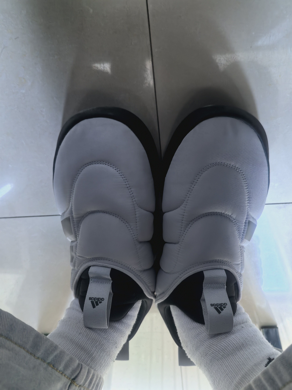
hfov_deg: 51.4
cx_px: 146
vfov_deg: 65.3
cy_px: 195
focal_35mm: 27
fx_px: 304
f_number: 1.4
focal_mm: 5.75
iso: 160
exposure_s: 1/60
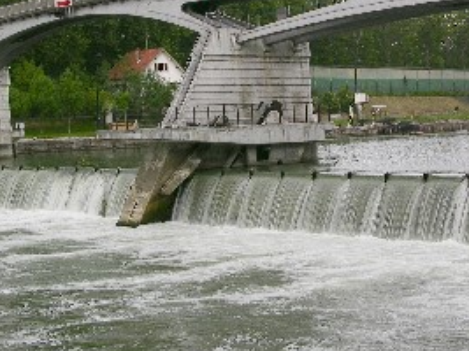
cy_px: 84
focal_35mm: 77
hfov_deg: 25.3
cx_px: 231
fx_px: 1043
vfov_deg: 19.0
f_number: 4.5
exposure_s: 1/43.1
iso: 50
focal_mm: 8.9
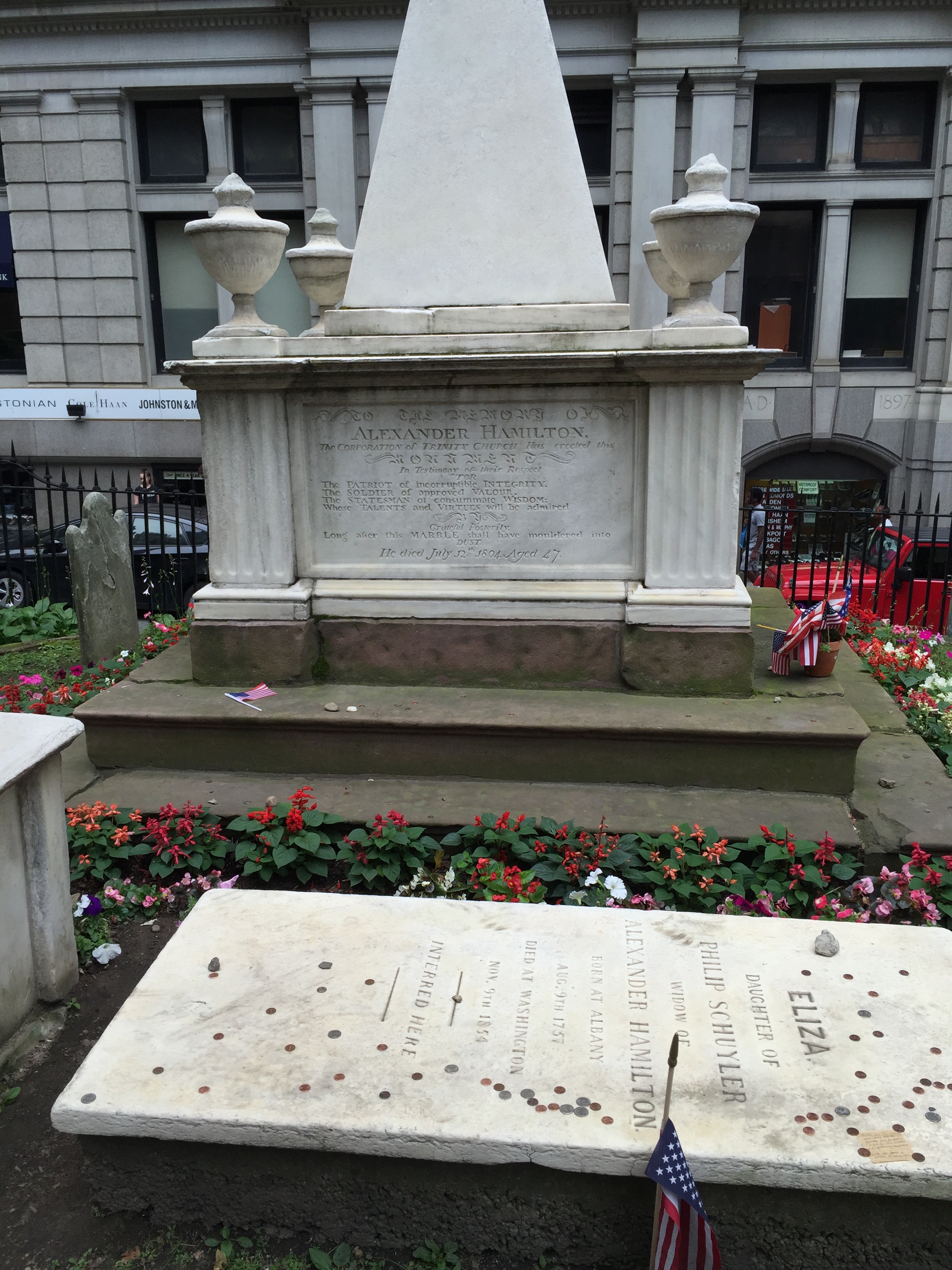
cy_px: 635
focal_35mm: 29
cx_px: 476
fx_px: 1063
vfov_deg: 61.7
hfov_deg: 48.2
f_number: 2.2
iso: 32
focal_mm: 4.15
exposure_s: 1/628
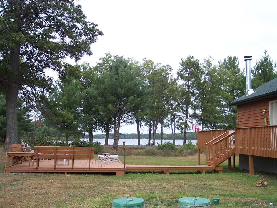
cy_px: 102
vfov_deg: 36.8
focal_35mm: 39
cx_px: 136
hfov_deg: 47.9
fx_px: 312
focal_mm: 8
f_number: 2.8
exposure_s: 1/700
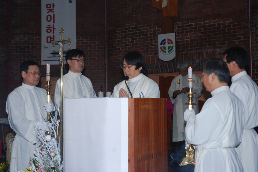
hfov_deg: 37.8
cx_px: 129
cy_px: 86
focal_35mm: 52
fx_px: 377
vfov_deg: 25.8
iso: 200
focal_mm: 35
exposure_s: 1/60
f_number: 7.1
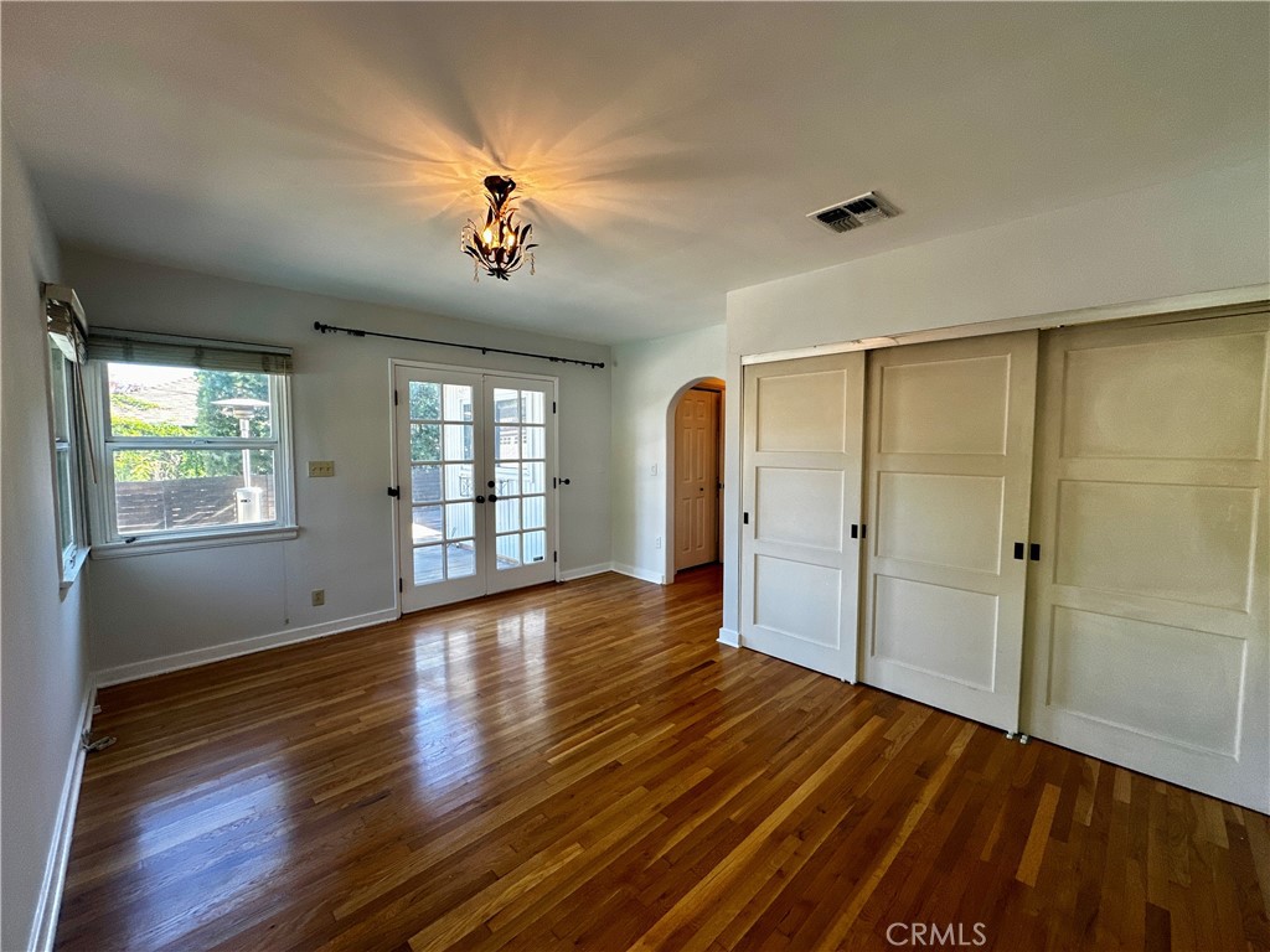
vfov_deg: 85.7
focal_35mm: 14
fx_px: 514
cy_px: 476
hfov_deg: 102.1
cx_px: 635
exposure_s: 1/120
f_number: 2.2
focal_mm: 2.22
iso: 160
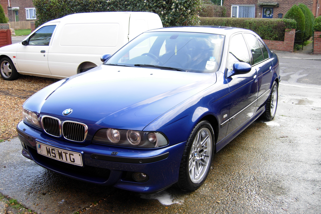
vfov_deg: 35.0
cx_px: 162
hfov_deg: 50.7
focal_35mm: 38
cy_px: 116
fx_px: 339
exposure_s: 1/78.3
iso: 50
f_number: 3
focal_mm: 7.5
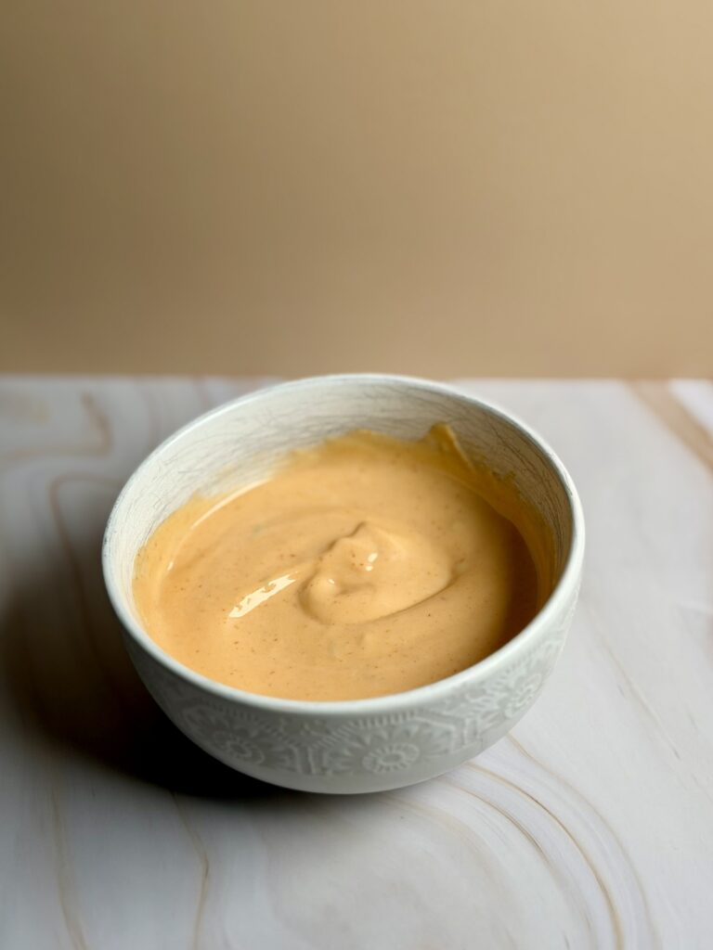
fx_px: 1318
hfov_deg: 30.3
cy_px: 475
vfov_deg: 39.7
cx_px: 356
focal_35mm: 48
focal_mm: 6.76
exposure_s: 1/583
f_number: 1.78
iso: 64
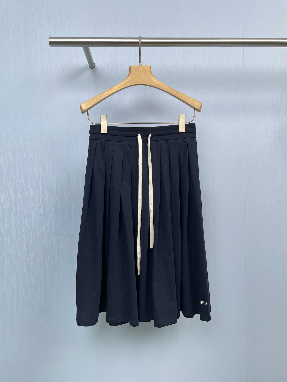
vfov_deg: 67.3
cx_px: 144
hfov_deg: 53.1
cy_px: 191
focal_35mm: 26
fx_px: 287
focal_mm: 4.2
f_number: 1.6
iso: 32
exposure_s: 1/139
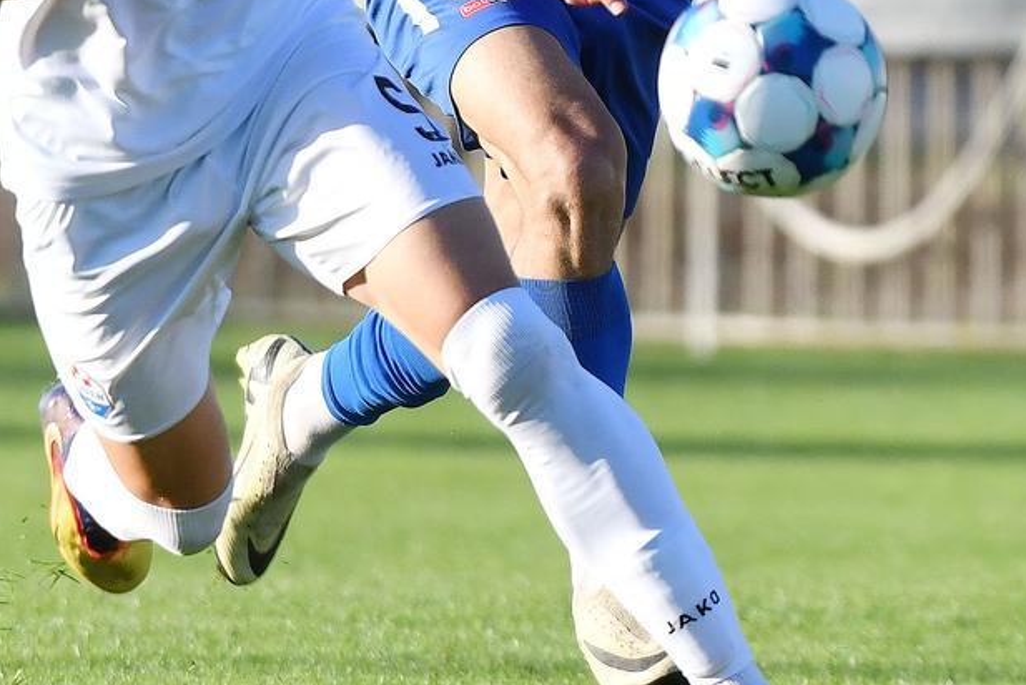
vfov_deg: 1.5
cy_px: 4
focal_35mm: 907
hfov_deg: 2.3
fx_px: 25860
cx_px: 663
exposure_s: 1/1600
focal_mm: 350
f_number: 5
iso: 400
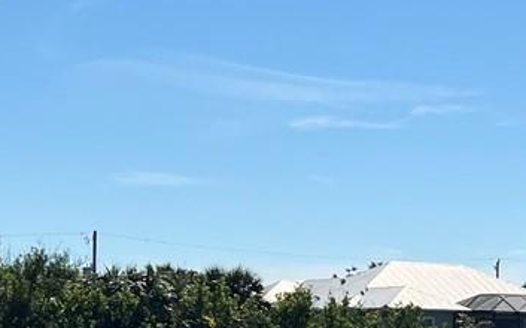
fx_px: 1790
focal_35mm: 125
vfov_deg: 10.1
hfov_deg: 15.5
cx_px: 782
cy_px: 505
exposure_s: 1/8696
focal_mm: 5.7
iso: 50
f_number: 1.5
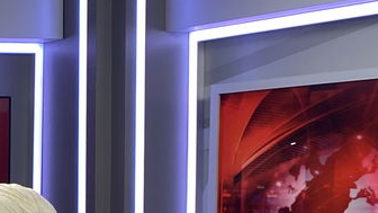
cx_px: -369
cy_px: 305
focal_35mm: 118
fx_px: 1183
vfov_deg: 10.0
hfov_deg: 14.9
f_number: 1.8
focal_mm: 4.25
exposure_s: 1/100
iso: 50
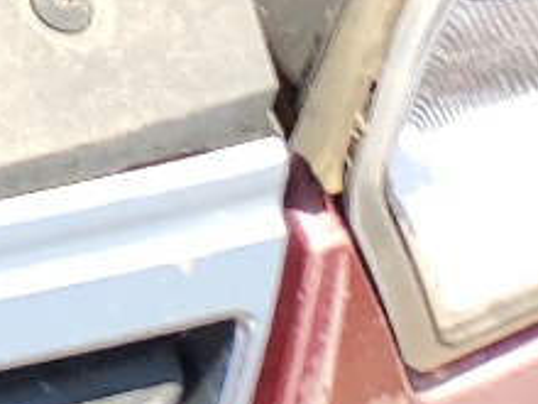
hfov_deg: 8.2
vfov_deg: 7.0
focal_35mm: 189
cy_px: -832
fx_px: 2937
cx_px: -1301
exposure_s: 1/714
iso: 50
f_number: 1.5
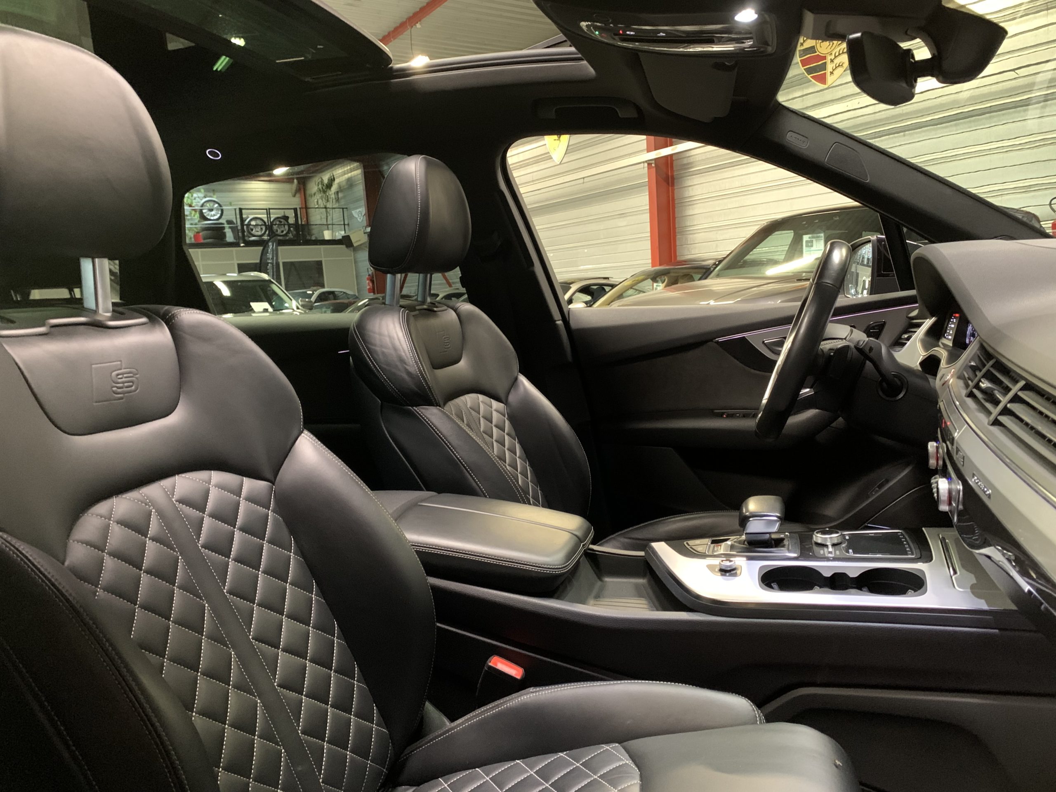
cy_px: 396
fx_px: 793
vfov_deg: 53.1
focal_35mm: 26
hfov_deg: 67.3
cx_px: 528
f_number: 1.8
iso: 800
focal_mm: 4.25
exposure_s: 1/20
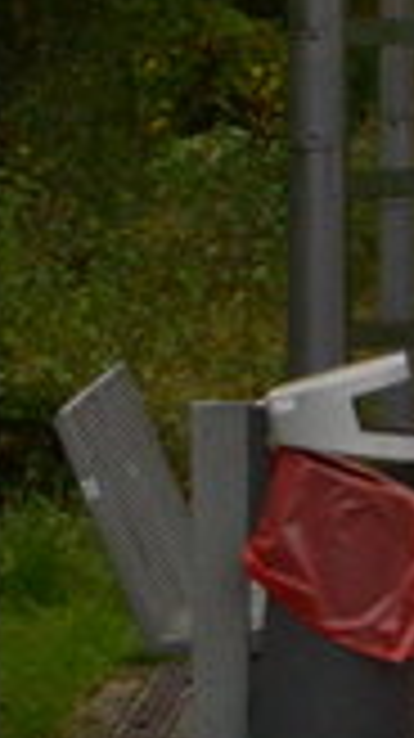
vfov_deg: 5.4
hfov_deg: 2.8
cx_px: 2556
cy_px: 7
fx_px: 7858
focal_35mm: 402
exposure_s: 1/640
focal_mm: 35
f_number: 8
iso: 800
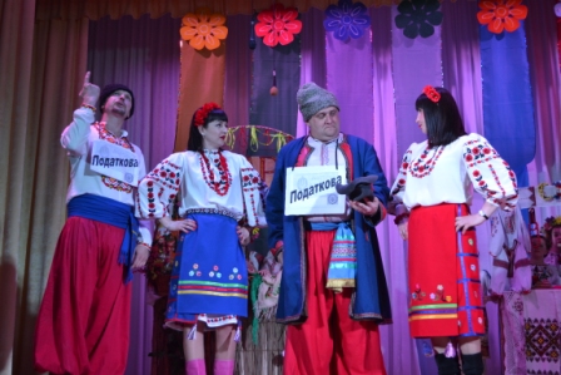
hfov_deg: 38.9
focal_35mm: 51
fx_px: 795
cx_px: 280
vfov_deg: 26.5
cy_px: 188
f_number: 5
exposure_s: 1/60
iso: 400
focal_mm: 34
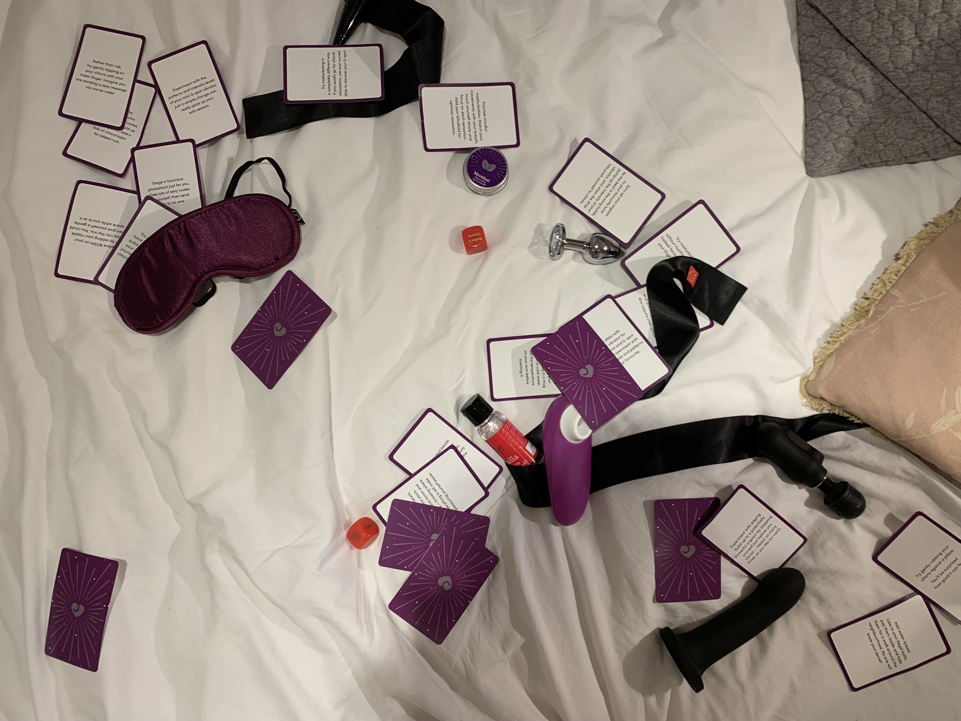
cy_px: 360
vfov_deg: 53.1
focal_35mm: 26
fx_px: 722
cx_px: 480
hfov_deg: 67.3
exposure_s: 1/50
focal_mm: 4.25
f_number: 1.8
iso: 80
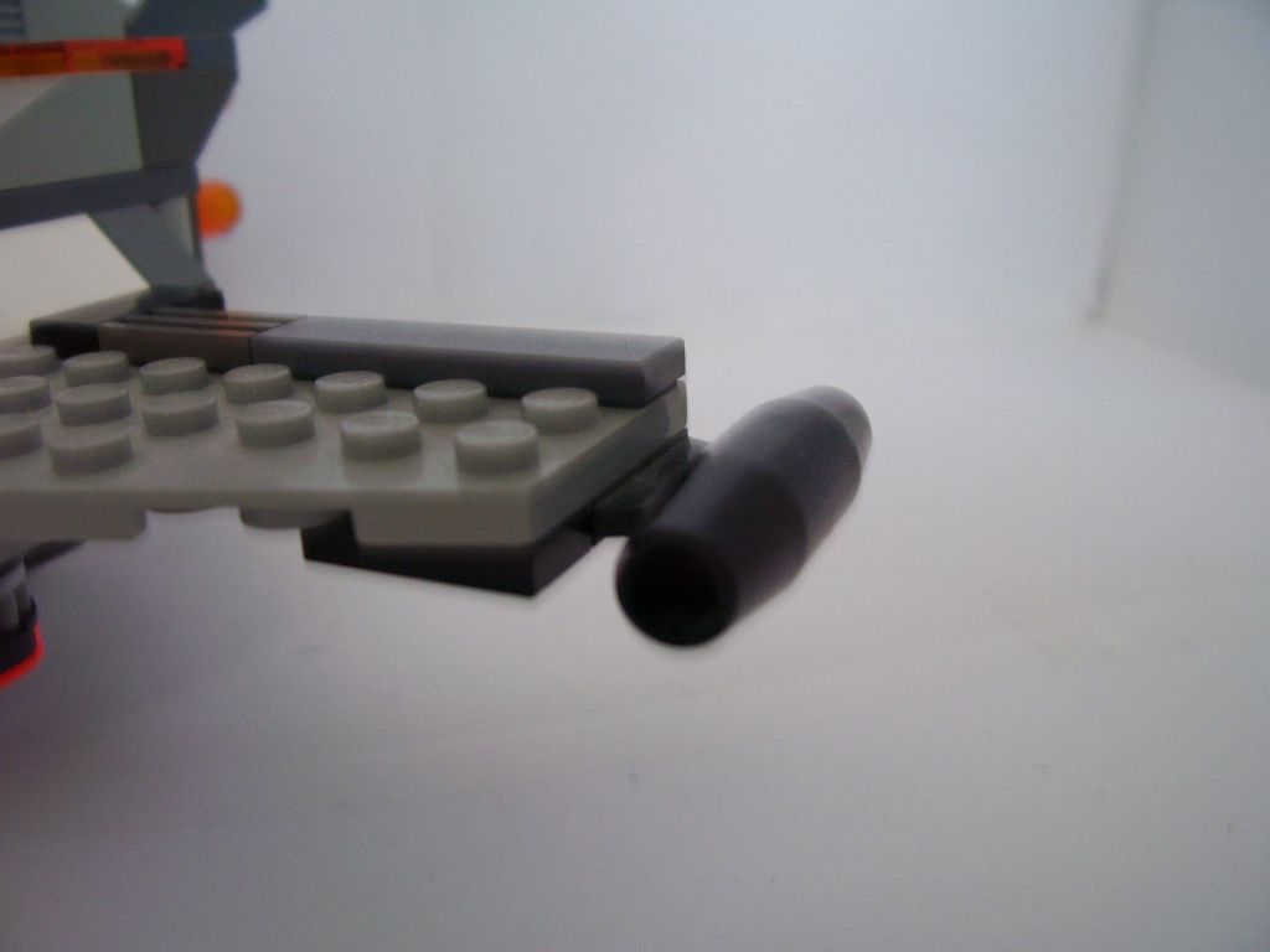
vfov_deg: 41.8
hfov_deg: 54.0
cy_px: 476
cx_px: 635
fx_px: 1247
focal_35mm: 34
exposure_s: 1/8
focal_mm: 5.6
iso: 160
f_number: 2.7
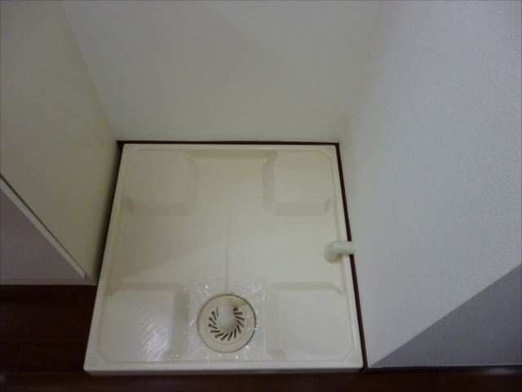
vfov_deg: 49.7
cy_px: 196
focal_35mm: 28
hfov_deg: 63.4
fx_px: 422
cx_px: 261
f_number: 3.1
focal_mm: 5
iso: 400
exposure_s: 1/30
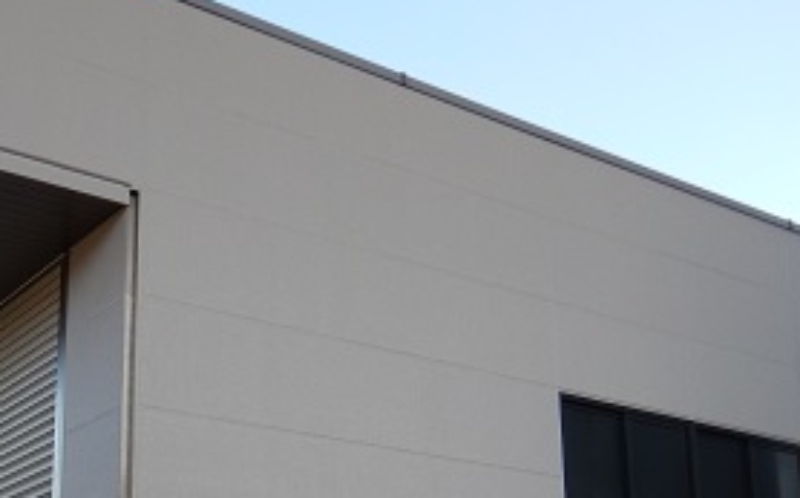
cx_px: 256
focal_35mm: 55
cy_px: 478
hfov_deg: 36.5
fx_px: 1198
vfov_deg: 22.7
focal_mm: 4.3
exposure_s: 1/400
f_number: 2.8
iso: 125
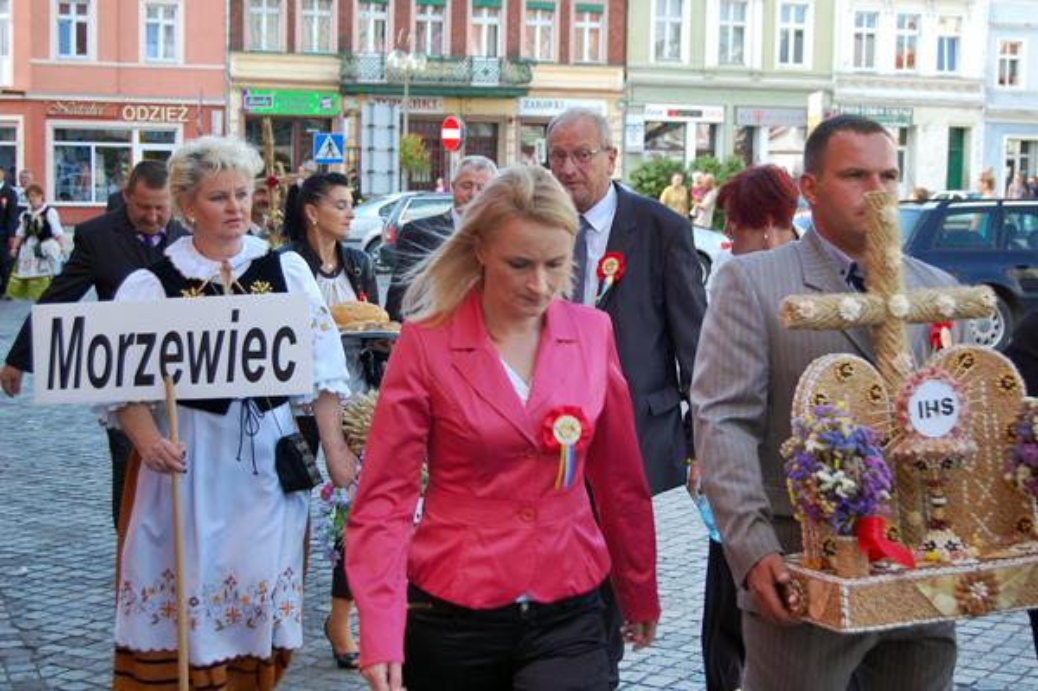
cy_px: 346
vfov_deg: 21.5
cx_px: 519
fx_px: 1815
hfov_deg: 31.9
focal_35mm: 63
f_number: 5.6
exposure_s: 1/125
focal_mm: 42
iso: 220
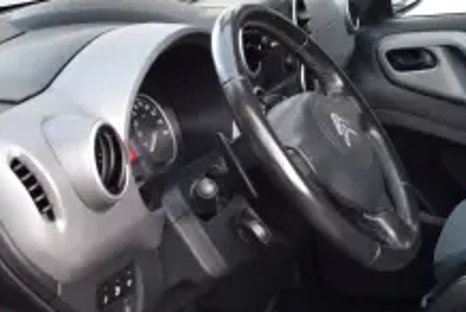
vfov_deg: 15.6
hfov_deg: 21.8
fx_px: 1141
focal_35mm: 88
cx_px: 524
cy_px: 177
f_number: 4.5
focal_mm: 20
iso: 400
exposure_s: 1/80
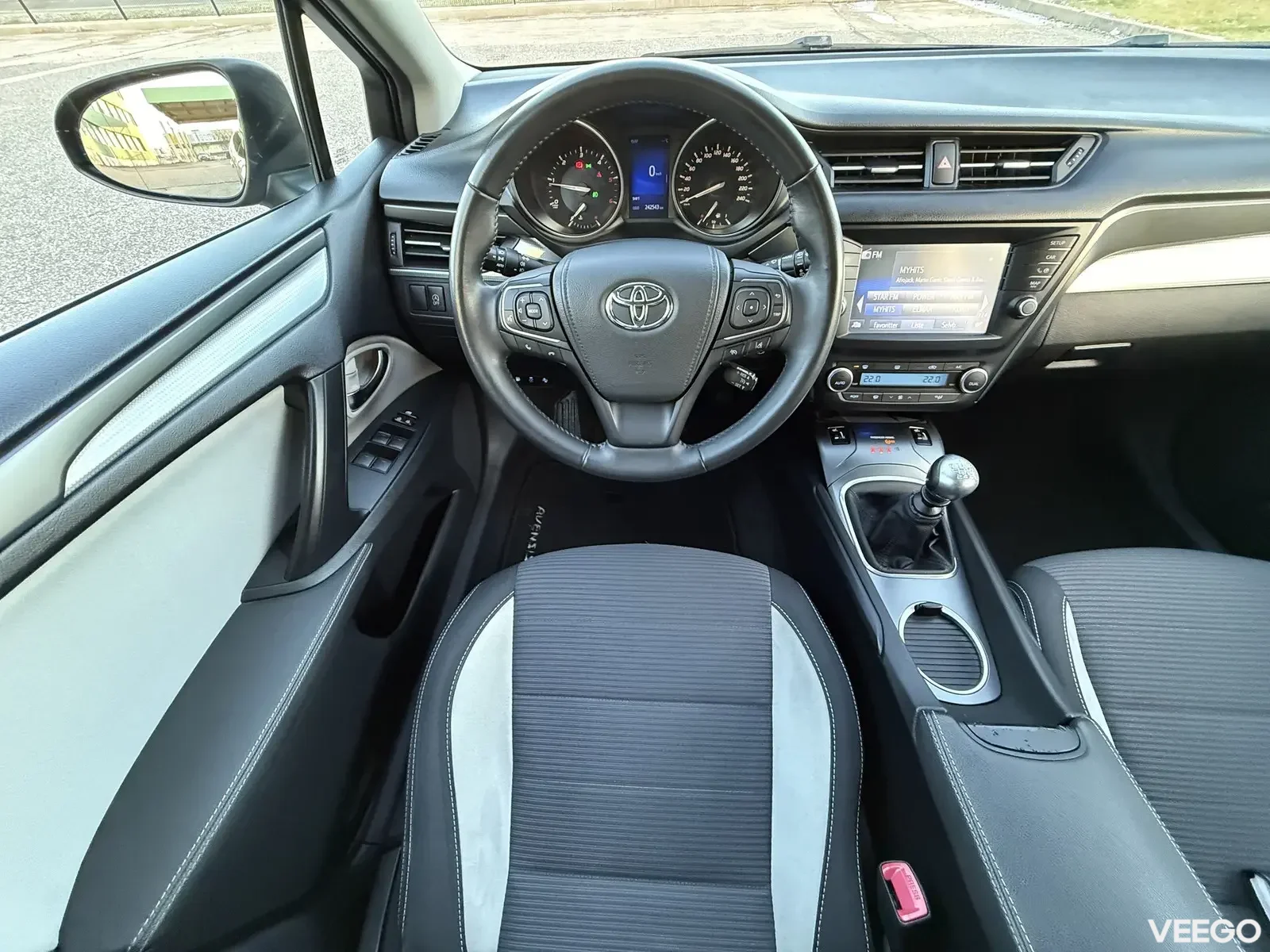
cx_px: 635
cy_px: 476
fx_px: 514
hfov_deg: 102.1
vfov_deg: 85.7
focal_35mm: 14
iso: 800
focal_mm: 2.22
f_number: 2.2
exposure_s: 1/50
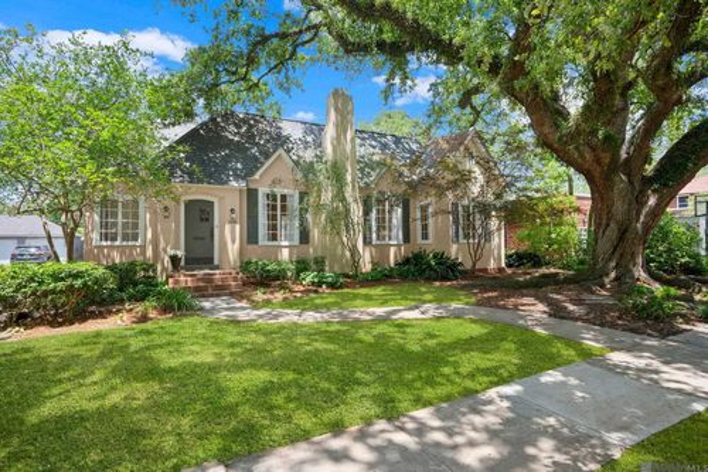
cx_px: 354
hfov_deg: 88.5
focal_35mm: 18
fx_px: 364
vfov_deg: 65.9
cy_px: 236
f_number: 10
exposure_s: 1/160
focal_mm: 18.5
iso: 320
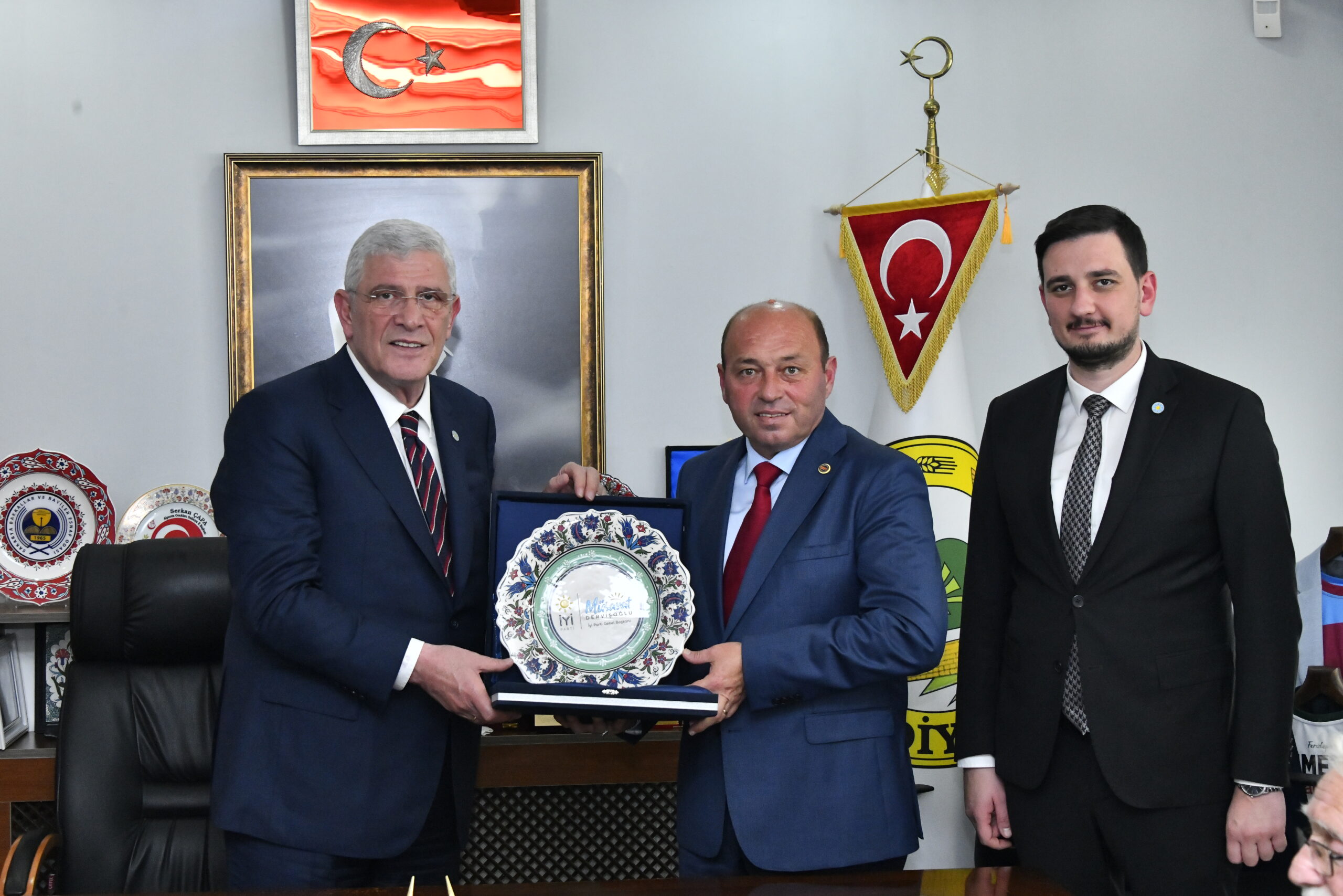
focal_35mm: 58
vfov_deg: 23.4
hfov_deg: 34.5
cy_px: 448
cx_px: 672
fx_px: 2164
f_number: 9.5
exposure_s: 1/250
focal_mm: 58
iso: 4500
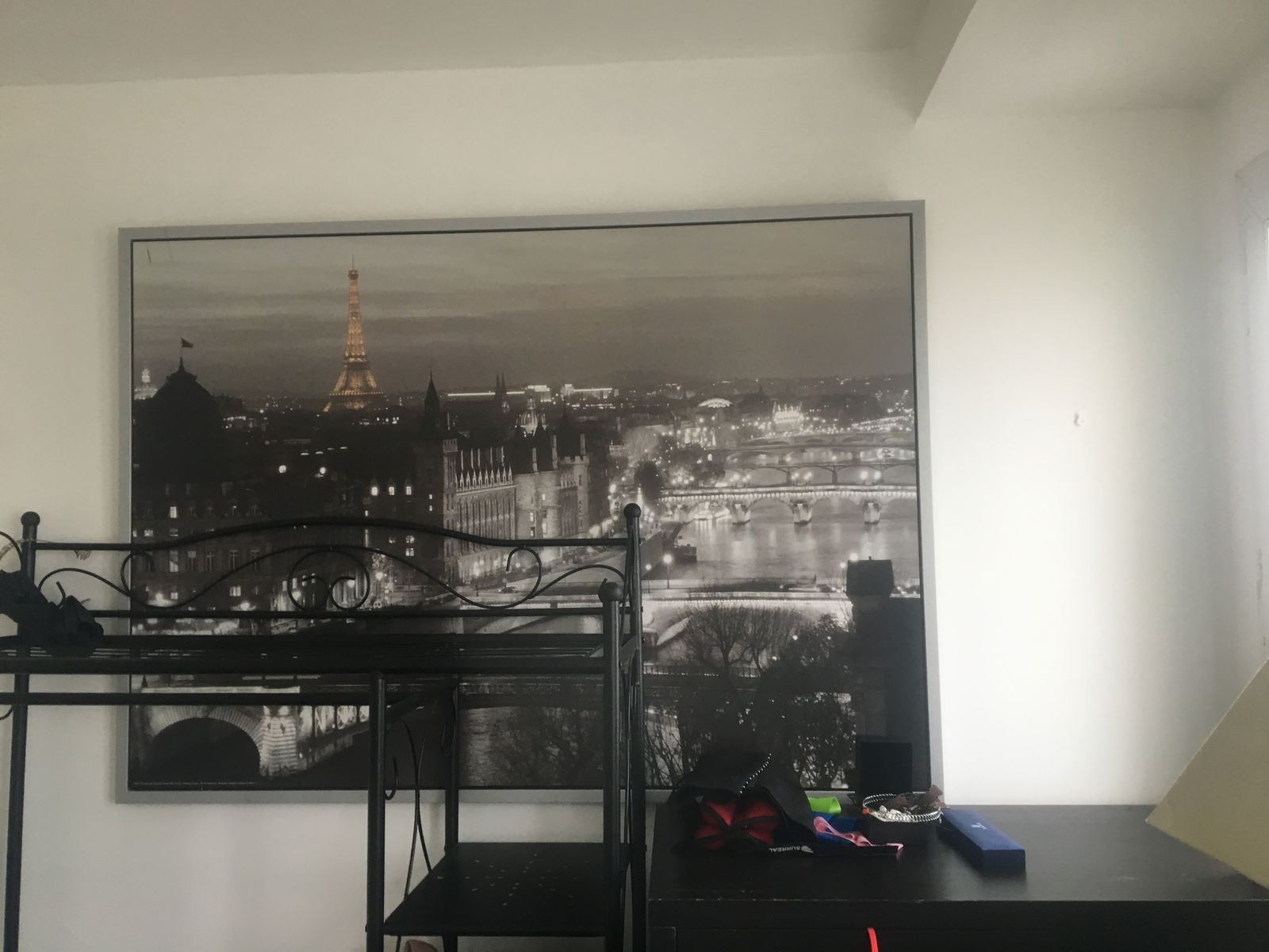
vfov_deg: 48.2
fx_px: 1063
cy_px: 476
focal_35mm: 29
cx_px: 634
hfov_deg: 61.7
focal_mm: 4.15
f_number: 2.2
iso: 100
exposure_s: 1/33
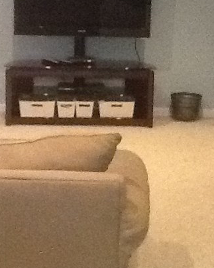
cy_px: 91
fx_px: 808
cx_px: 110
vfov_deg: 18.8
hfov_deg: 15.1
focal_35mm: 102
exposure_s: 1/15
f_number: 2.4
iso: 500
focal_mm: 2.03
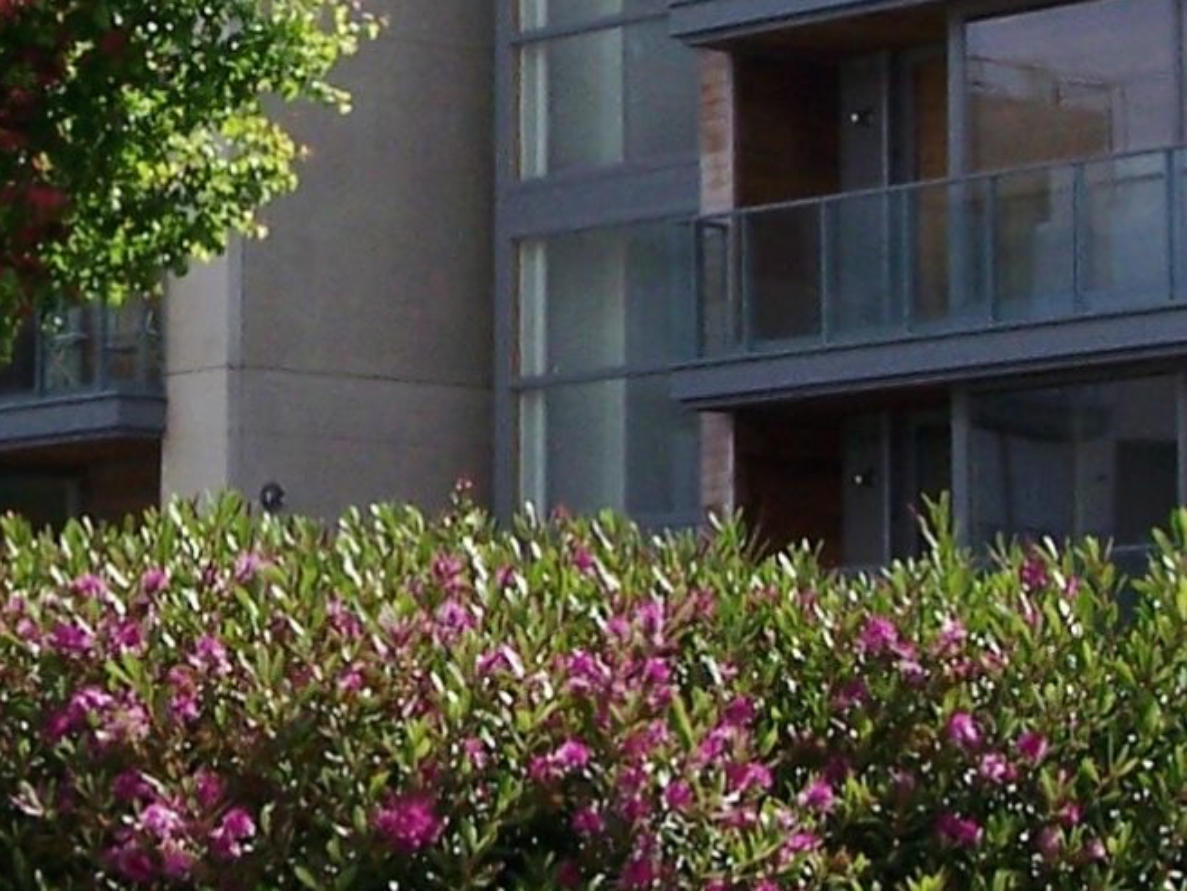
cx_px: 206
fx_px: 6413
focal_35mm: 187
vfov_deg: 7.9
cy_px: 83
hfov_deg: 10.5
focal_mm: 8
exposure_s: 1/1000
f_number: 3
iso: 80
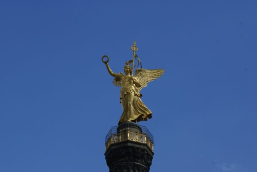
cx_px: 128
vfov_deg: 12.5
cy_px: 90
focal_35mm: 110
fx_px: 786
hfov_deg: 18.6
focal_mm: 70
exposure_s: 1/200
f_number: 13
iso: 100
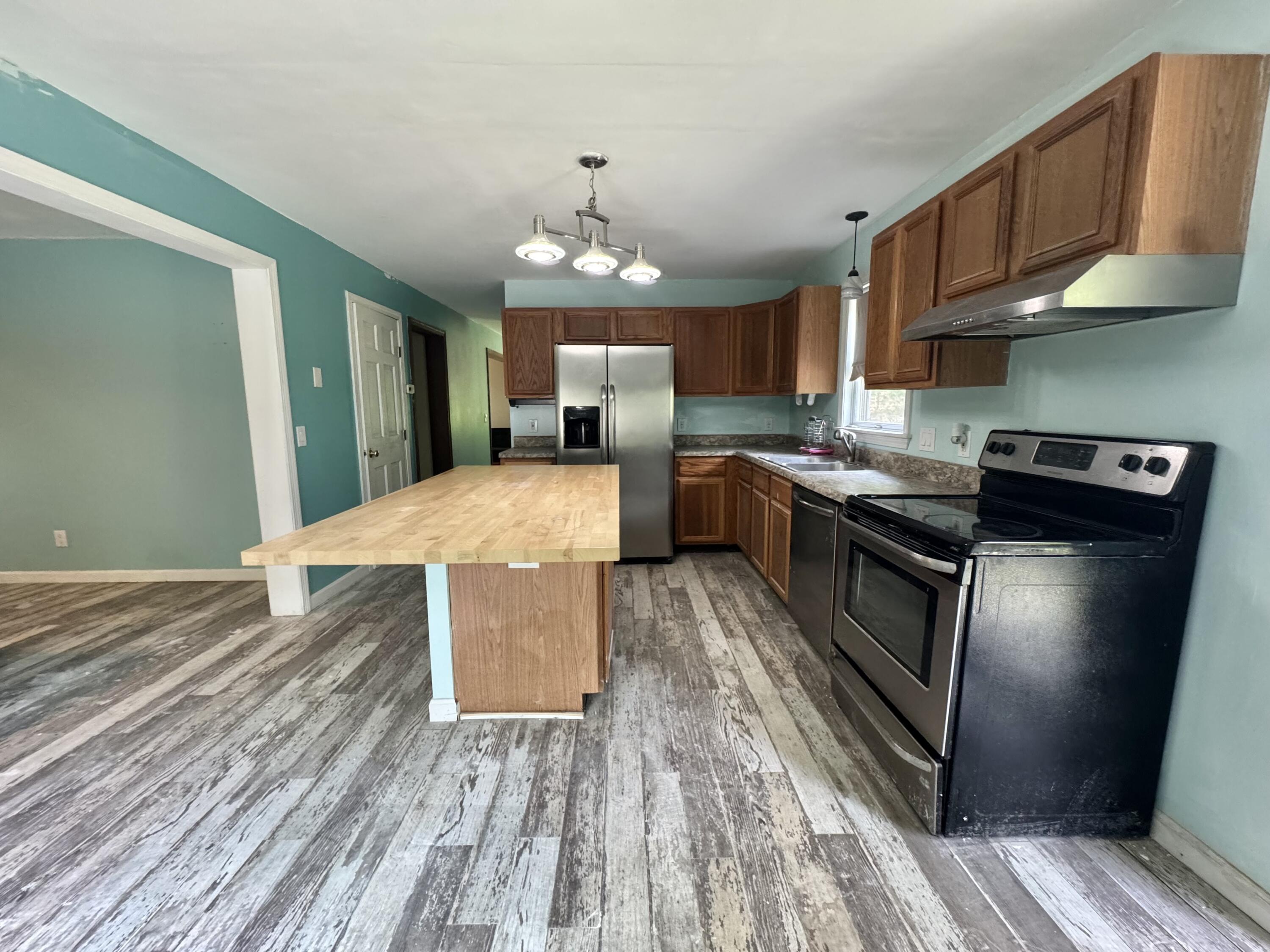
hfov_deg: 102.1
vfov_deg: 85.7
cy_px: 476
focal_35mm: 14
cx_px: 635
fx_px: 514
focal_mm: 2.22
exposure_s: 1/60
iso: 320
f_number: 2.2
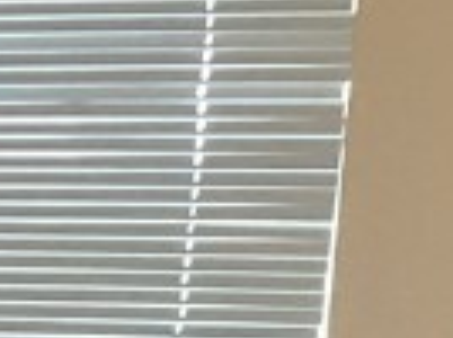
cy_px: 967
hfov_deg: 7.6
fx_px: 3096
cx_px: -757
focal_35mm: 237
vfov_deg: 5.9
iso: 200
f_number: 2.4
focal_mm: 3.3
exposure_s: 1/60
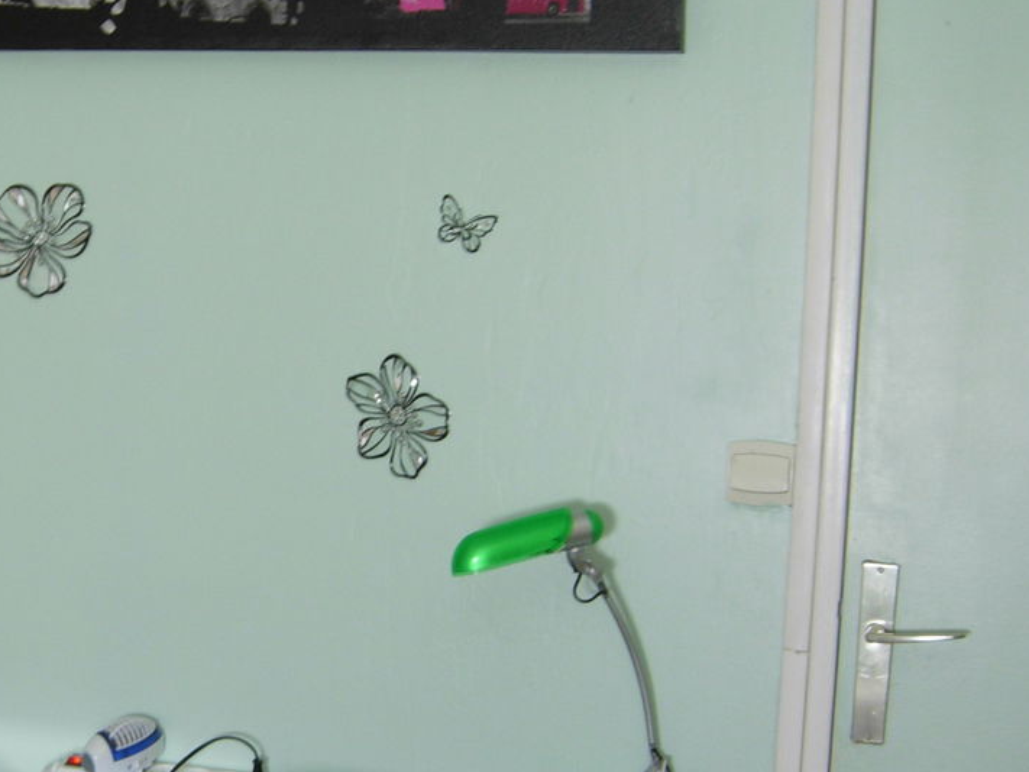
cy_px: 517
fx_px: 2407
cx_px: 190
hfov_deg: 23.7
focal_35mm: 81
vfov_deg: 18.2
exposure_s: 1/5.1
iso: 50
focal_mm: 7.5
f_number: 2.7
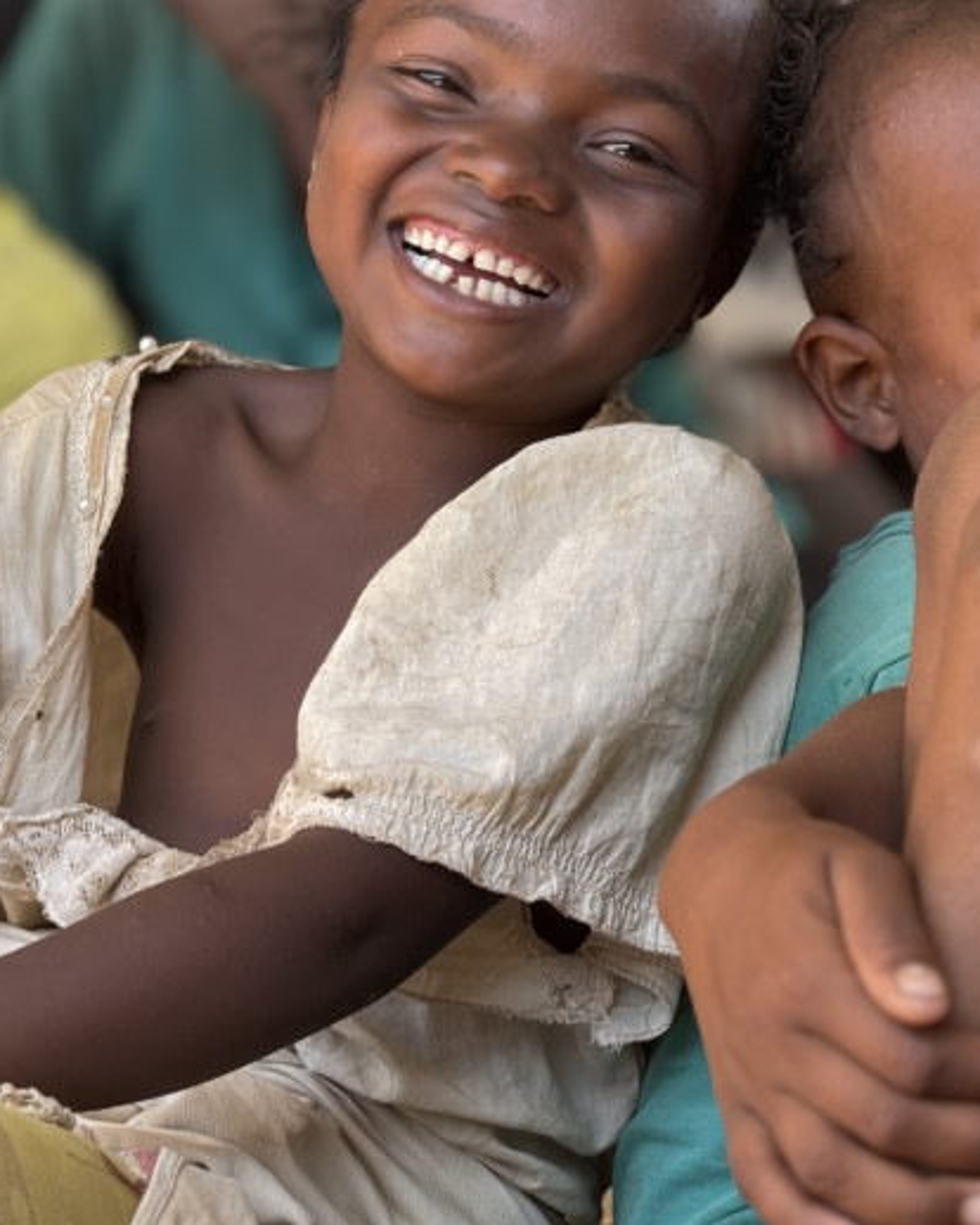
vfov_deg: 13.3
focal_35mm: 145
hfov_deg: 10.7
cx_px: 481
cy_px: 474
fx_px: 5254
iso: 100
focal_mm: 15.66
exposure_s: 1/99
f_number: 2.8
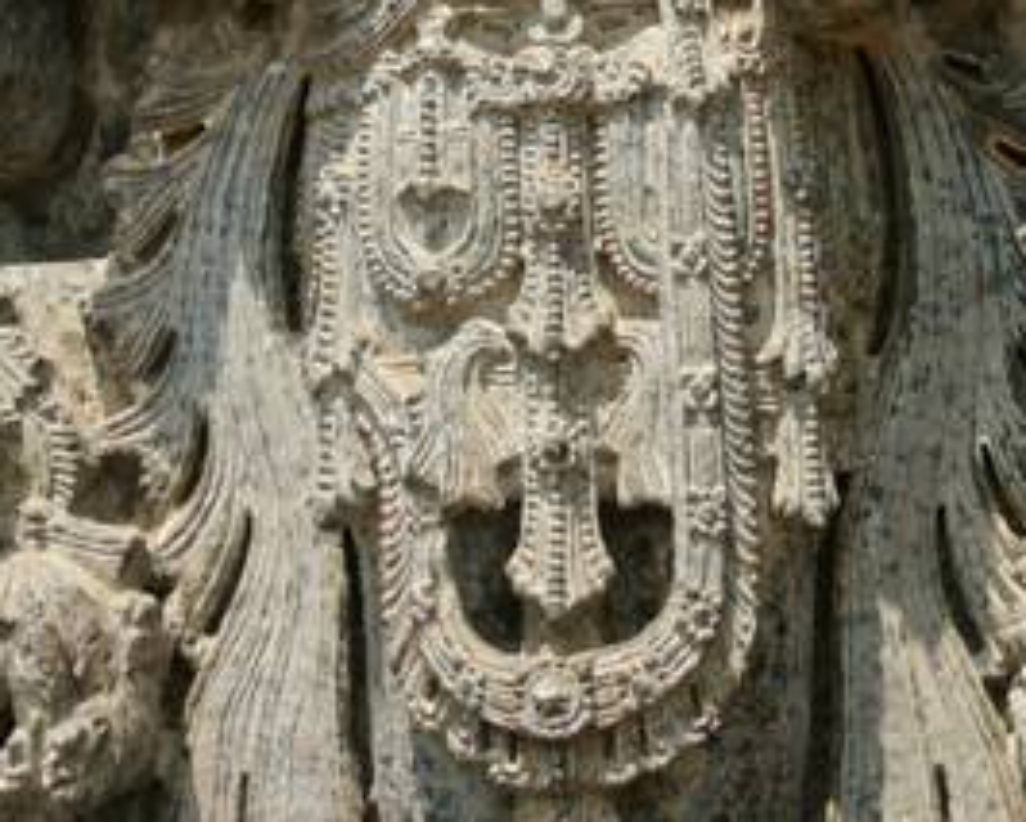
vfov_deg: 16.8
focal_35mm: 87
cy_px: -193
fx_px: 2643
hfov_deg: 21.9
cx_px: 602
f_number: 1.8
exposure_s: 1/1078
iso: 50
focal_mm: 5.58
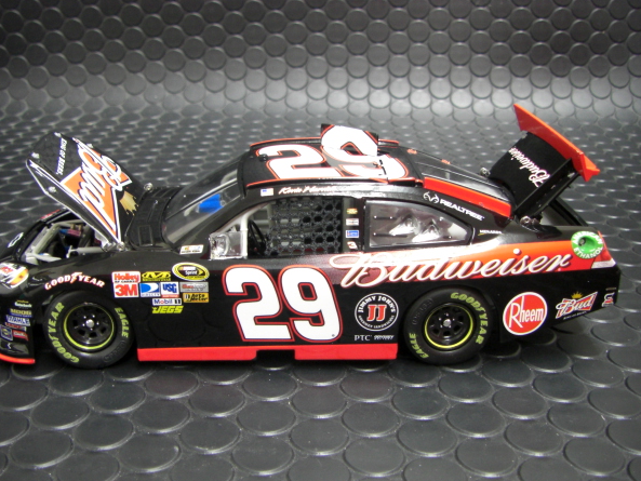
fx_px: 759
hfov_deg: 45.7
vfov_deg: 35.1
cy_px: 255
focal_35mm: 41
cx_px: 302
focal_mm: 6.3
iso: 200
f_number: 3.4
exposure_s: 1/8
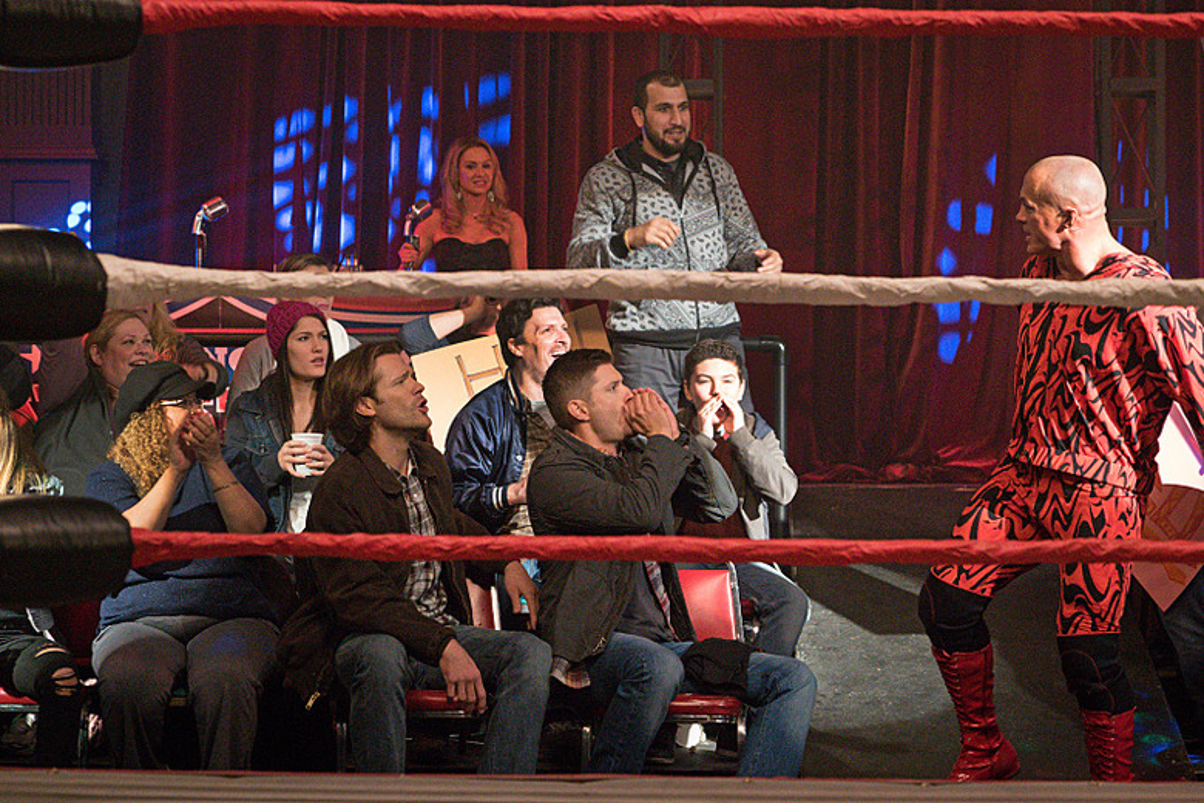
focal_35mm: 88
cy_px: 402
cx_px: 602
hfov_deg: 23.1
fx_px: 2943
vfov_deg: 15.5
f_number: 5.6
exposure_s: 1/125
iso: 16000
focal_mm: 88
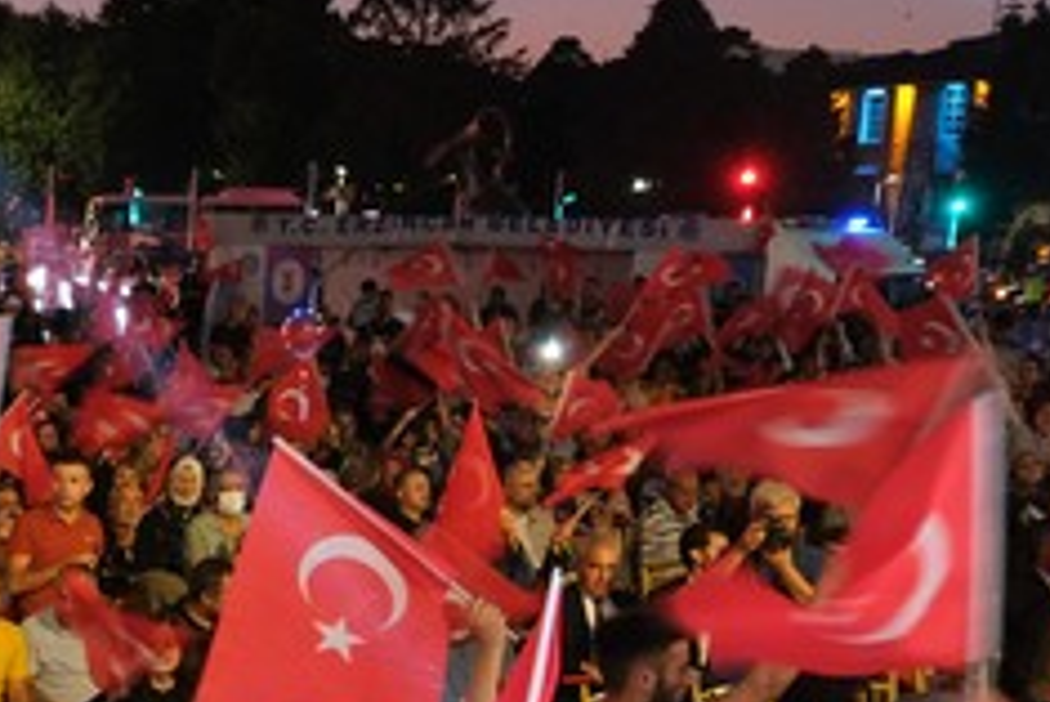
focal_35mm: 77
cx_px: -326
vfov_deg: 17.2
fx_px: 2247
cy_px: 744
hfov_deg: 23.2
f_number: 2.8
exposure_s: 1/26
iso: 1000
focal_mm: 18
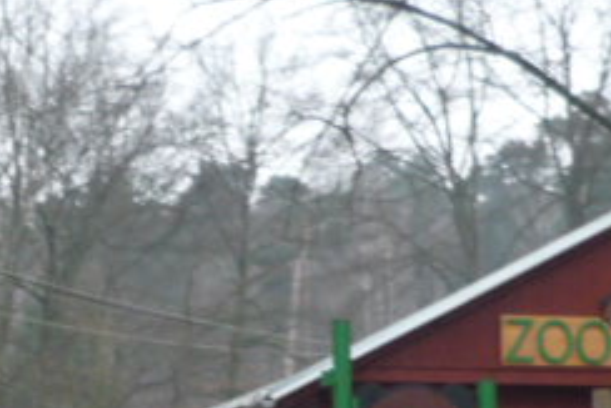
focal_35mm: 158
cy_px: 446
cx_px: 153
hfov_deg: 13.0
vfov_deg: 8.6
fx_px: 2683
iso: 100
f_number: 2.9
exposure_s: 1/30
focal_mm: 6
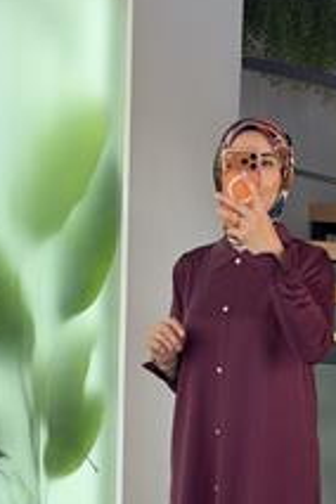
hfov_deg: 14.1
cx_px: 237
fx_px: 1358
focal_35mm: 97
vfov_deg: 20.7
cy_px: 434
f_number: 1.78
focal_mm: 6.76
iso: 50
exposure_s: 1/171
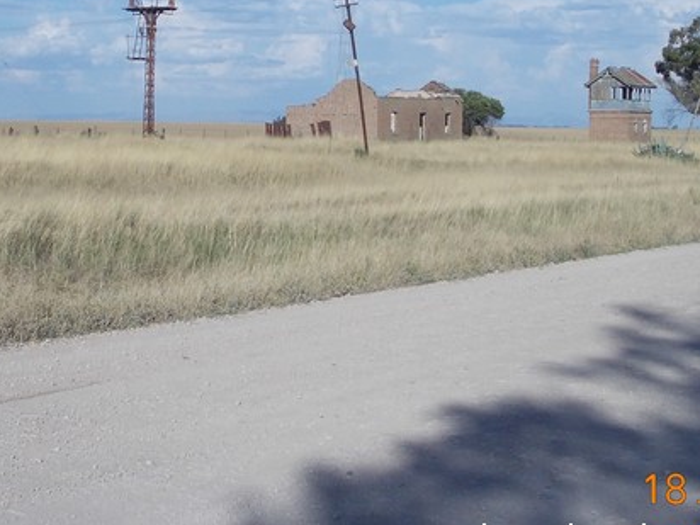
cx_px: 291
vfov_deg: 18.3
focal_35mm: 80
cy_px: 117
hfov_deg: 24.4
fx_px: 1618
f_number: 6.5
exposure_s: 1/400
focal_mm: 6.1
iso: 80
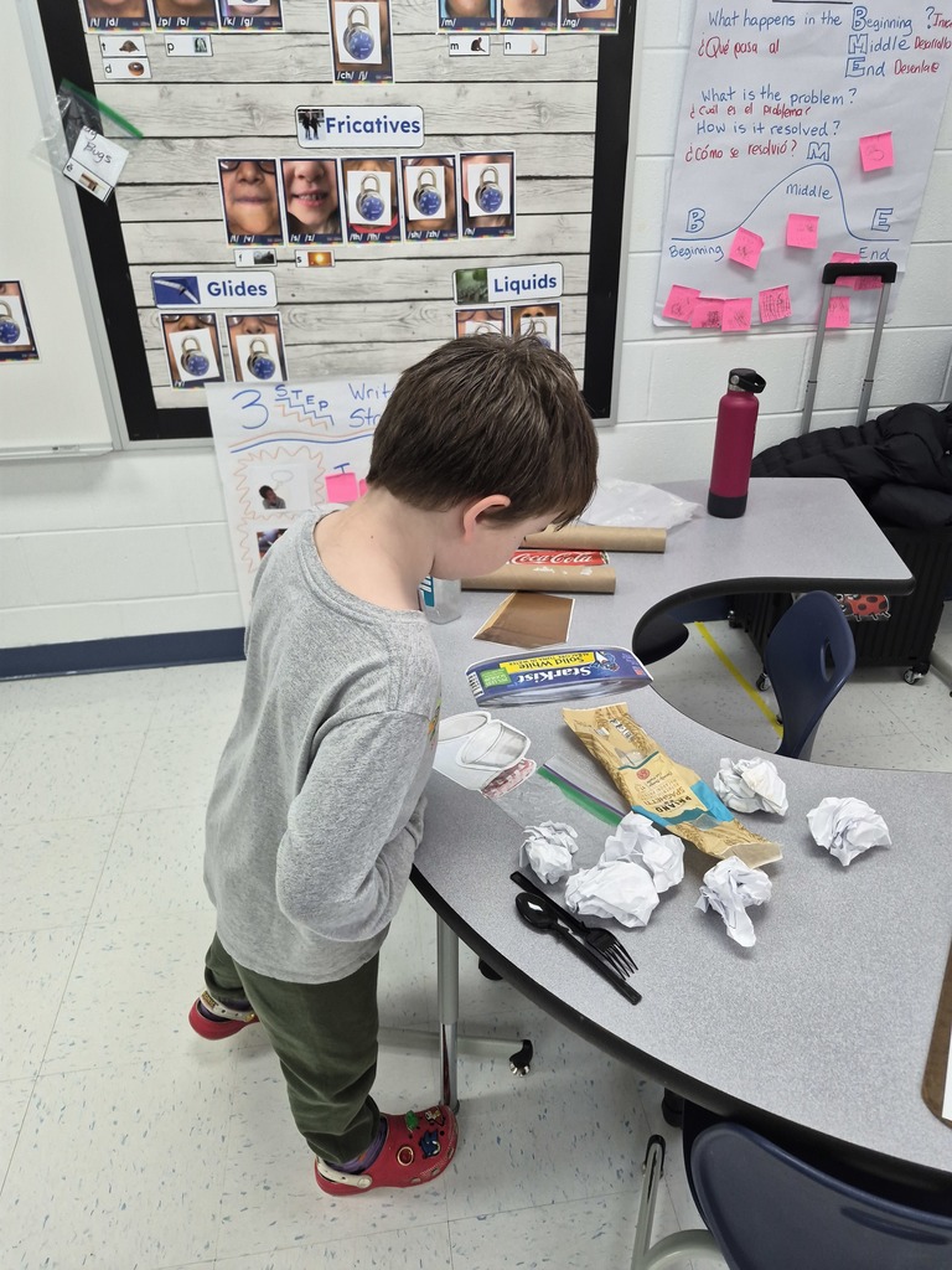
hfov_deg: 58.9
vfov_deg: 73.9
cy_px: 635
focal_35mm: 23
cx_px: 476
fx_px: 843
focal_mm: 5.4
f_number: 1.8
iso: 320
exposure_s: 1/120
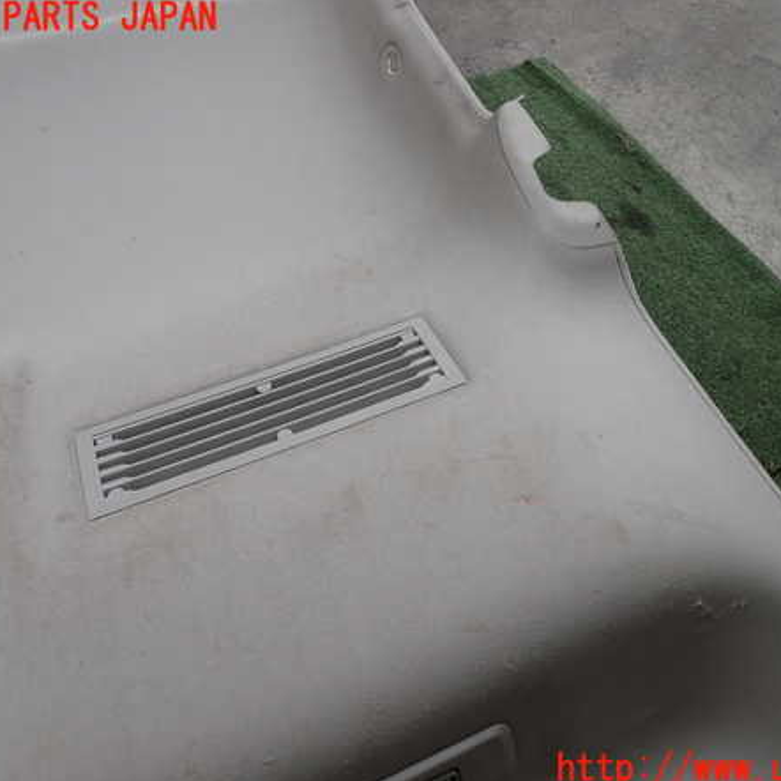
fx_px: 766
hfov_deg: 54.0
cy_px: 394
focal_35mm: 30
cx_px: 426
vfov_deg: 54.0
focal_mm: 4.5
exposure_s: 1/250
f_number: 2.8
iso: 100
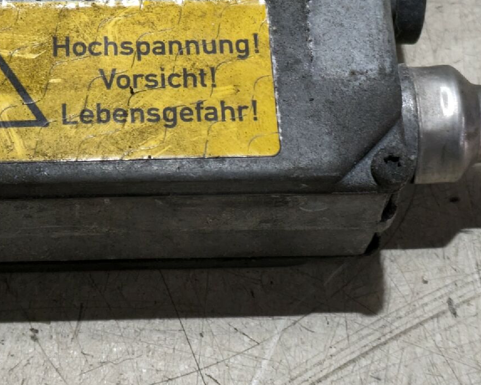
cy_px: 32
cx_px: 181
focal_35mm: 111
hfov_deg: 17.3
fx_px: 1580
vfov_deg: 13.7
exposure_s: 1/50
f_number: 1.89
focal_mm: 5.43
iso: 135
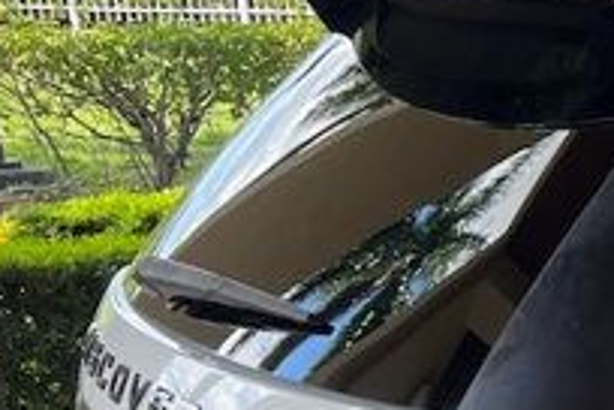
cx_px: 1451
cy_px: 630
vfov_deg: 9.8
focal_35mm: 136
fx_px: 2319
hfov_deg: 12.2
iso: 50
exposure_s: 1/597
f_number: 1.5
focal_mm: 5.7
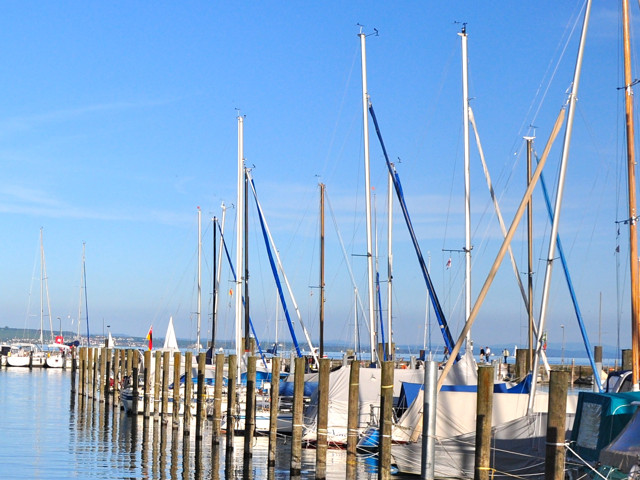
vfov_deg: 14.8
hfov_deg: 19.0
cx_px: -84
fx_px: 1830
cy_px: 385
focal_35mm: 99
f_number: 5.6
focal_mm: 30
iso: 250
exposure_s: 1/2500
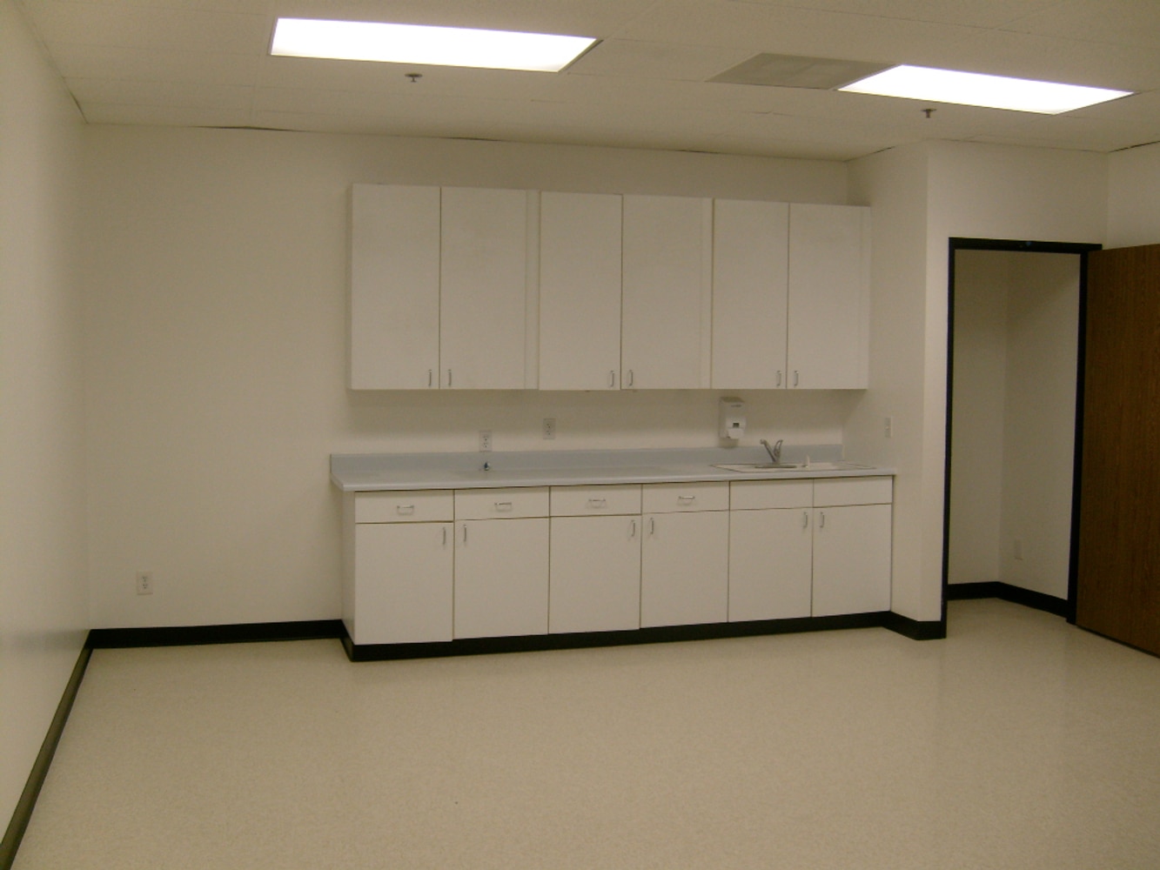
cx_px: 580
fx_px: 1173
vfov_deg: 40.7
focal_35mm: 35
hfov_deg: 52.6
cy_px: 435
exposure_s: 1/60
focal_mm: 5.8
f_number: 2.8
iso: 80
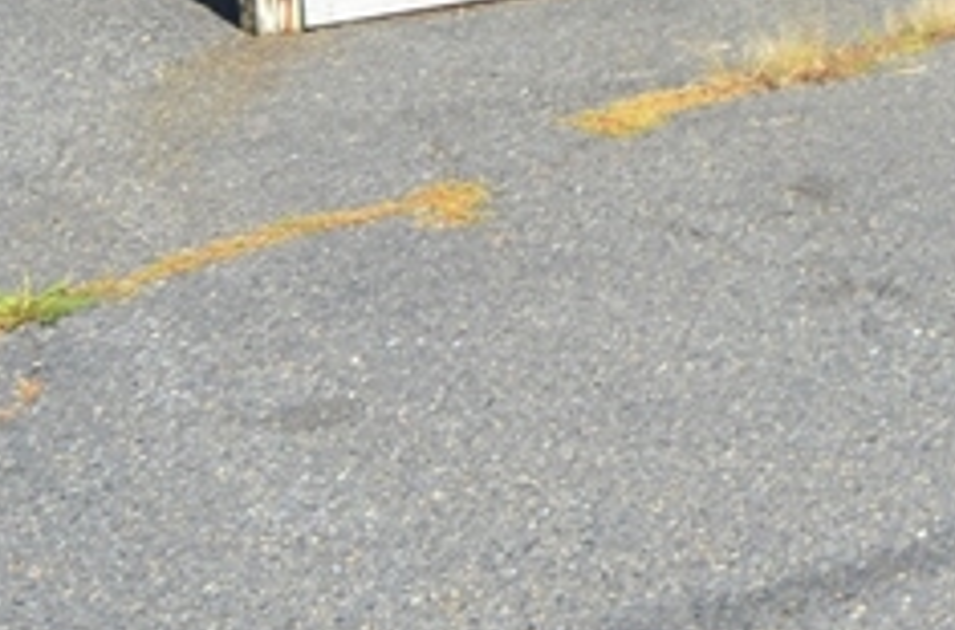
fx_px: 2596
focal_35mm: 98
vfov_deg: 12.6
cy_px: -504
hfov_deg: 18.1
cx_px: 1504
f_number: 8
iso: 160
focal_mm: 15
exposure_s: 1/250
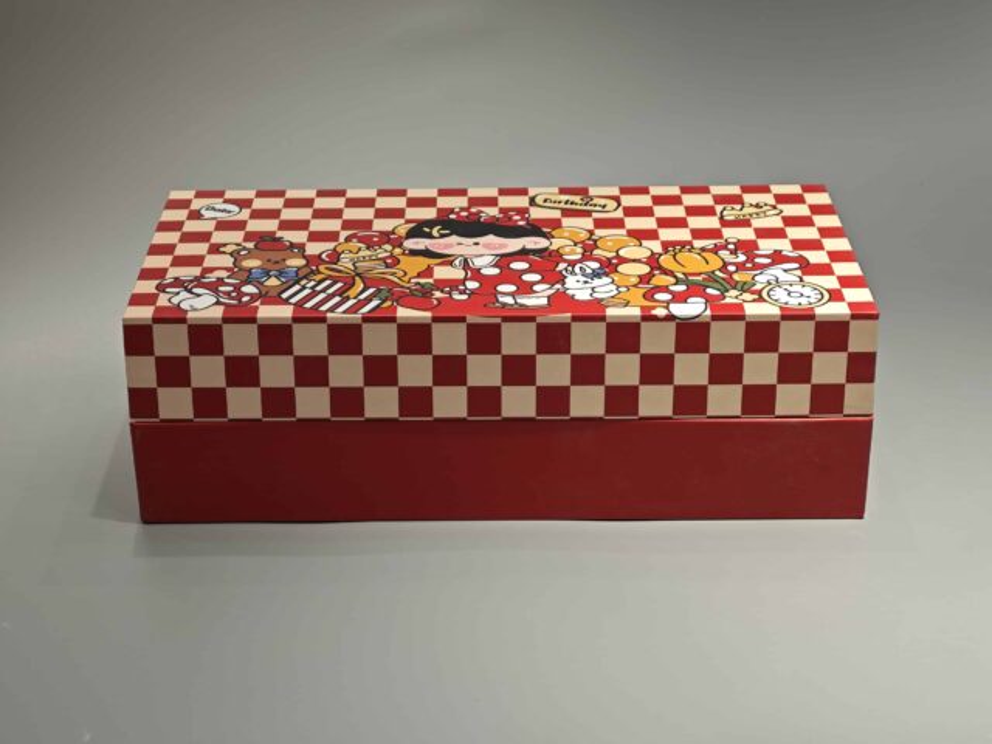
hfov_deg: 26.0
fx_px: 2149
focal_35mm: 75
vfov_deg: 19.6
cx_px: 496
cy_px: 372
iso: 125
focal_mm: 10.1
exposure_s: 1/100
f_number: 2
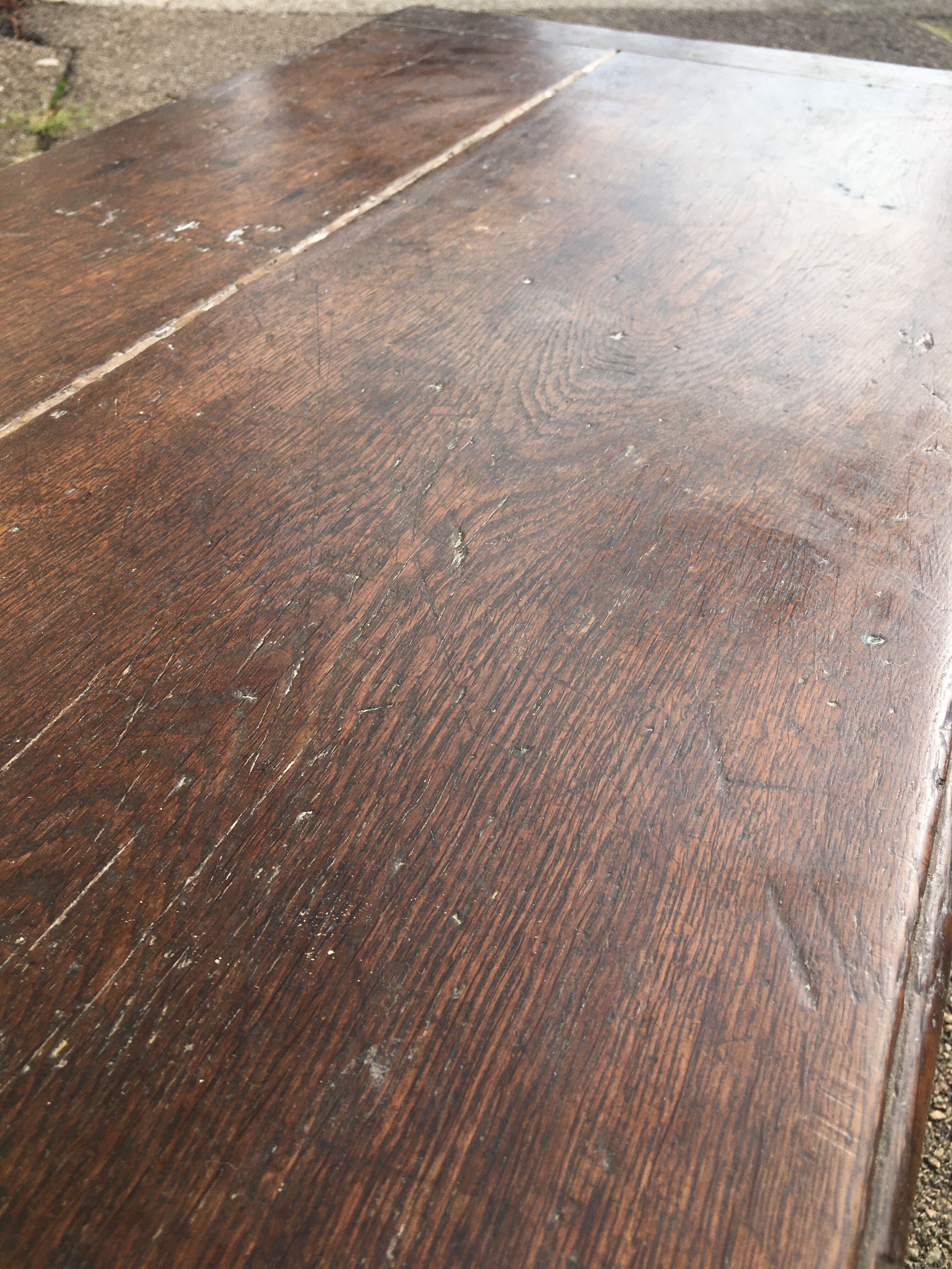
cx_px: 476
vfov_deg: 61.7
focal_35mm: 29
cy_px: 634
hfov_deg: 48.2
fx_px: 1063
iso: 25
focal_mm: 4.15
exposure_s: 1/827
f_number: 2.2
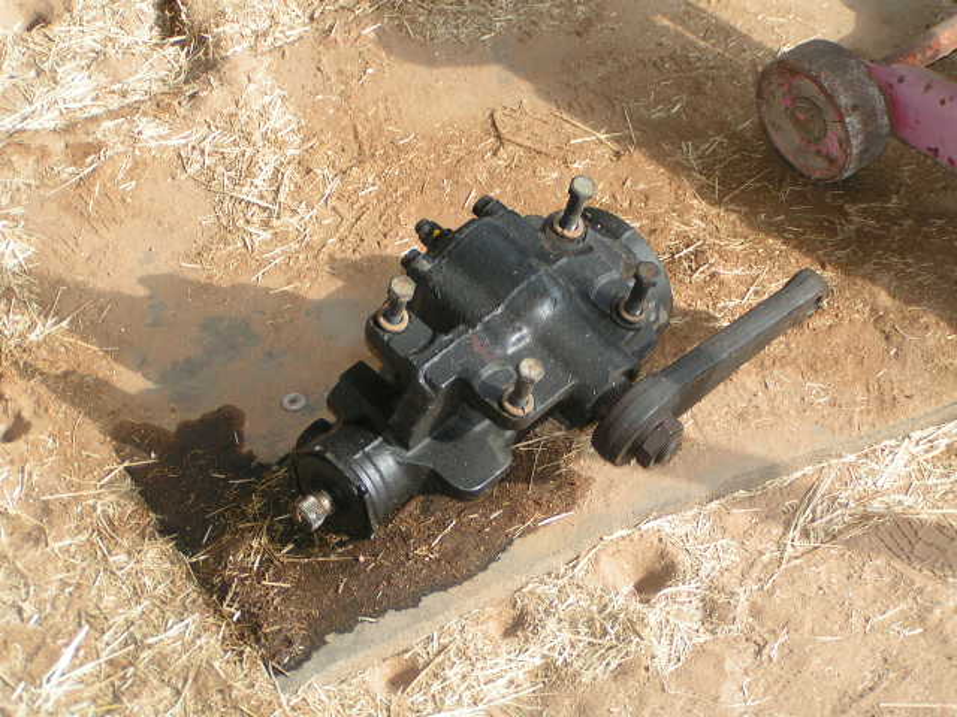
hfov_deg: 18.2
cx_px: 478
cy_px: 358
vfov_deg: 13.7
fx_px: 2986
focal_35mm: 108
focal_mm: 16.6
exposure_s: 1/160
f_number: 3.5
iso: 50
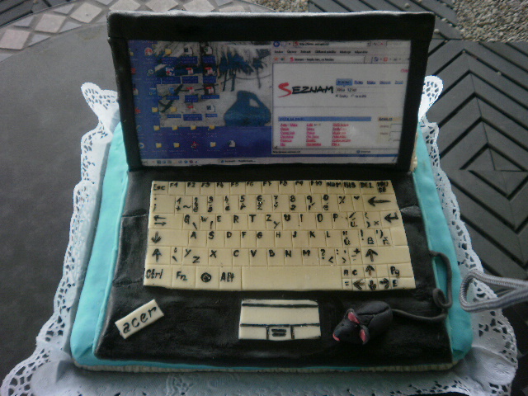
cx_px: 264
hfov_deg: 67.3
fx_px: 397
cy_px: 198
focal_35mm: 26
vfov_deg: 53.1
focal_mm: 4.65
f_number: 2.6
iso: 100
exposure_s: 1/60
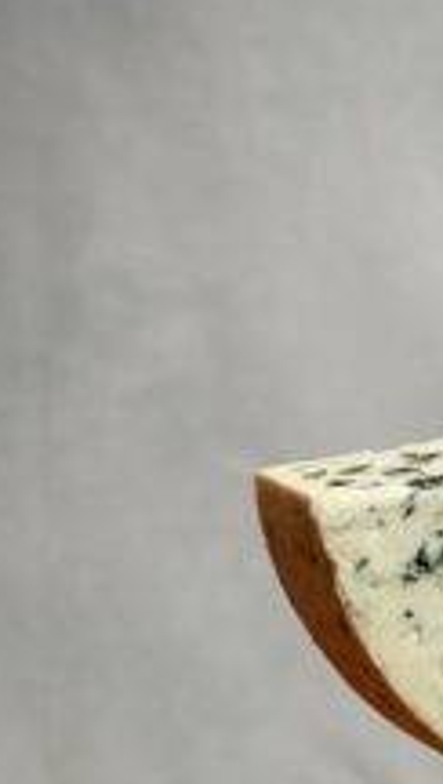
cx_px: 777
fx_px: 7515
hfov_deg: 3.4
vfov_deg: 6.0
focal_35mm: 361
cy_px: 710
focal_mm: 124
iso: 1000
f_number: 8
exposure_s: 1/60
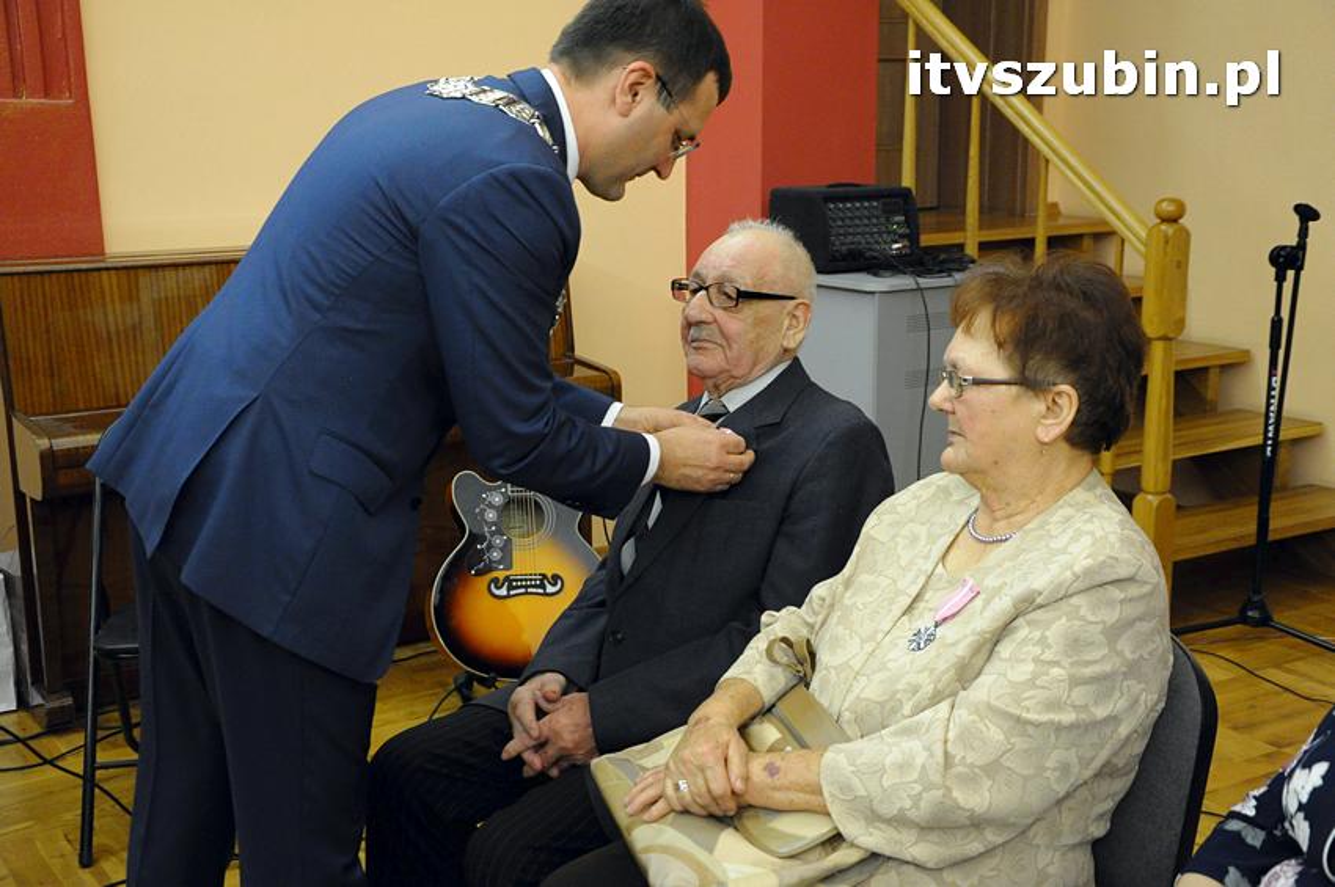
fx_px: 1667
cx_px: 668
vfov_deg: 29.8
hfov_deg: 43.6
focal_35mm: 45
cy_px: 444
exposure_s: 1/80
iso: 2500
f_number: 5.6
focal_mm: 30
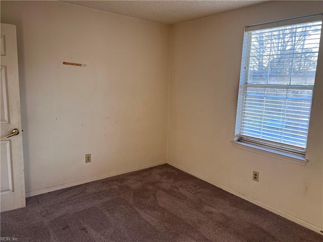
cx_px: 162
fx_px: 243
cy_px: 121
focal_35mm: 26
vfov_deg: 53.1
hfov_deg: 67.3
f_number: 1.5
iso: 64
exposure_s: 1/121
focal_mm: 5.7
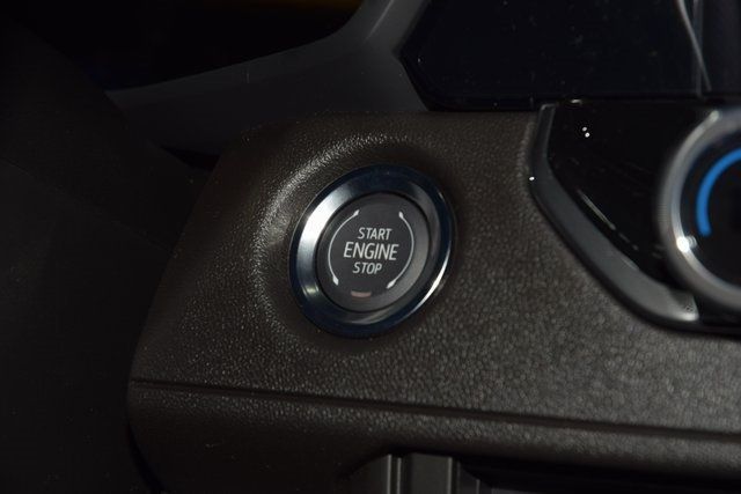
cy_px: 247
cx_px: 370
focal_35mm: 105
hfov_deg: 19.5
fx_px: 2162
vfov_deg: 13.0
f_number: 8
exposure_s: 1/125
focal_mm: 70
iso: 100
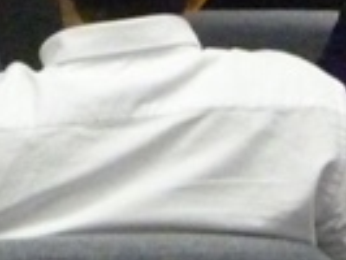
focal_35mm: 422
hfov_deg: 4.7
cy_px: -278
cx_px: 390
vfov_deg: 3.5
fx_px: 4222
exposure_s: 1/40
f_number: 3.2
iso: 800
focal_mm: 10
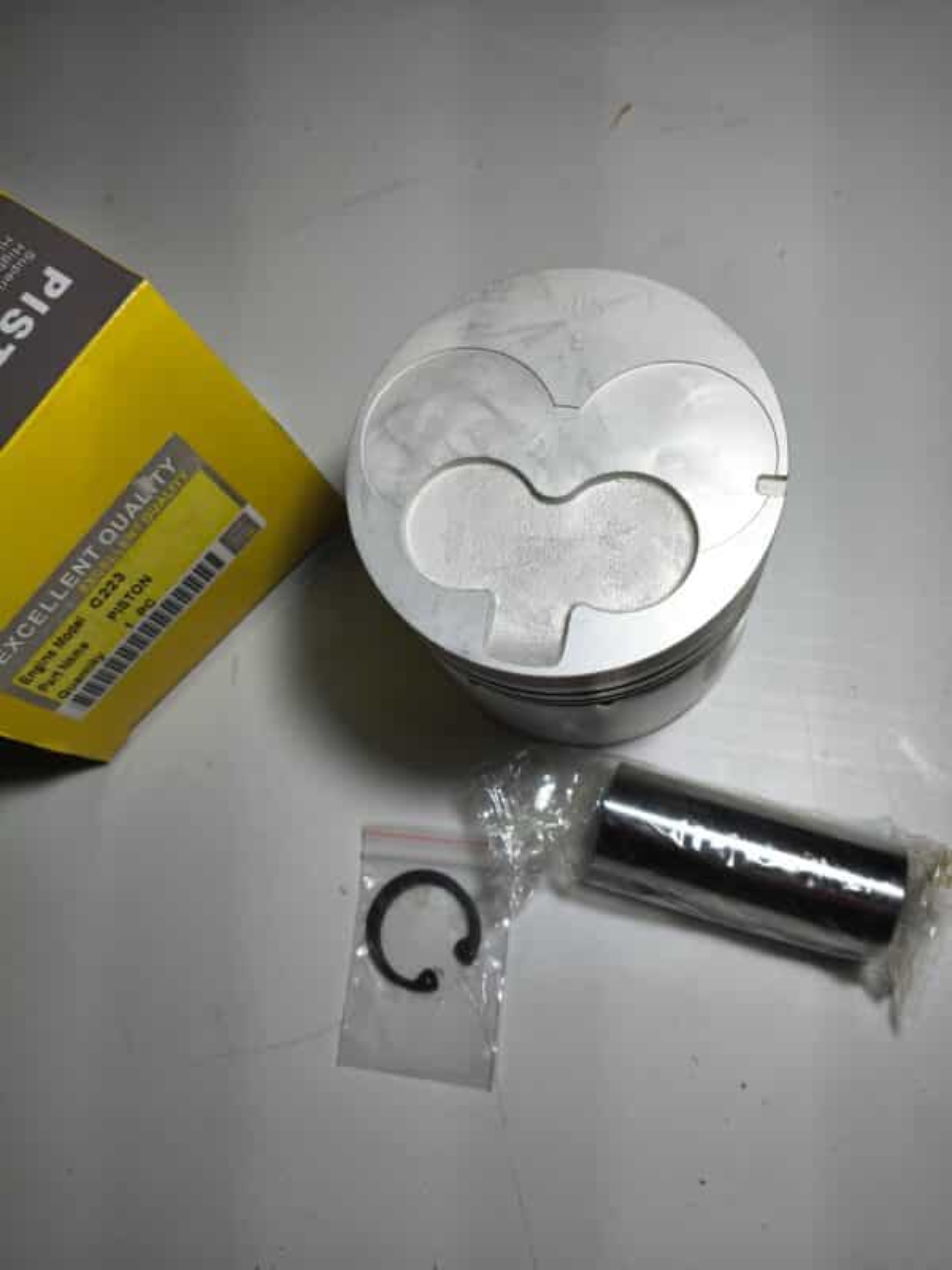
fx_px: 953
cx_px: 476
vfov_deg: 67.3
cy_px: 635
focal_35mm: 26
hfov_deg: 53.1
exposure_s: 1/246
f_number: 1.8
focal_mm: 4.81
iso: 99
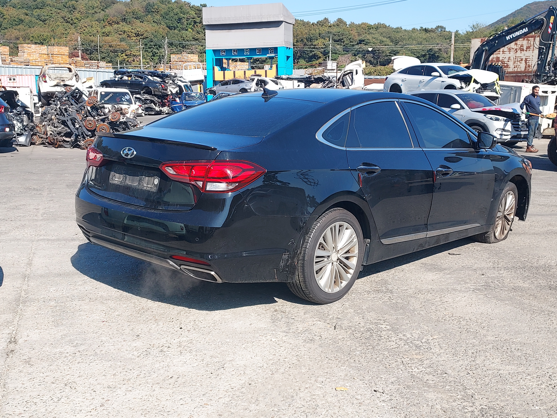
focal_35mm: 24
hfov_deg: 71.6
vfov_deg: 56.8
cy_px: 209
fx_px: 386
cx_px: 278
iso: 40
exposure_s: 1/656
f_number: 1.8
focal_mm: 4.6
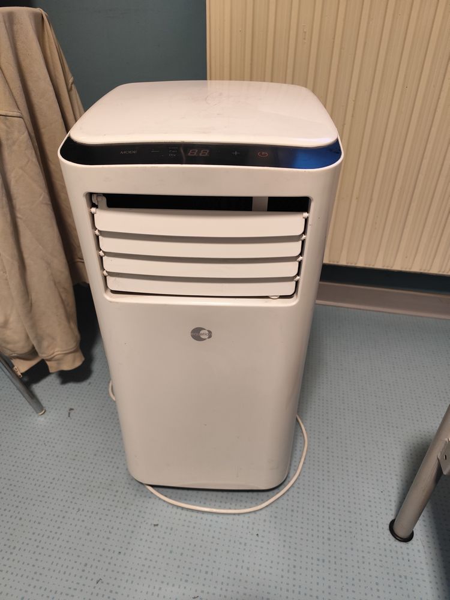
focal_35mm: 23
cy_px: 300
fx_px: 399
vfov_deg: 73.9
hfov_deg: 58.9
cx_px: 225
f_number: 1.65
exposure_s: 1/100
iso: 1000
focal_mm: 6.19
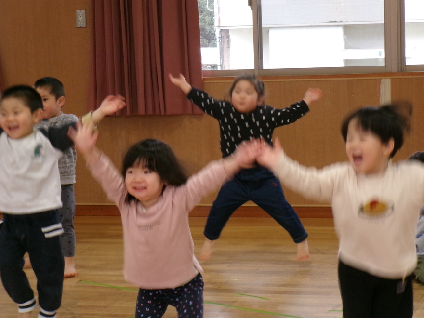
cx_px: 230
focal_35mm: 108
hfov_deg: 18.2
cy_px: 164
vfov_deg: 13.7
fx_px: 1323
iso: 400
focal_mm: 16.9
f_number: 5.8
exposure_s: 1/50
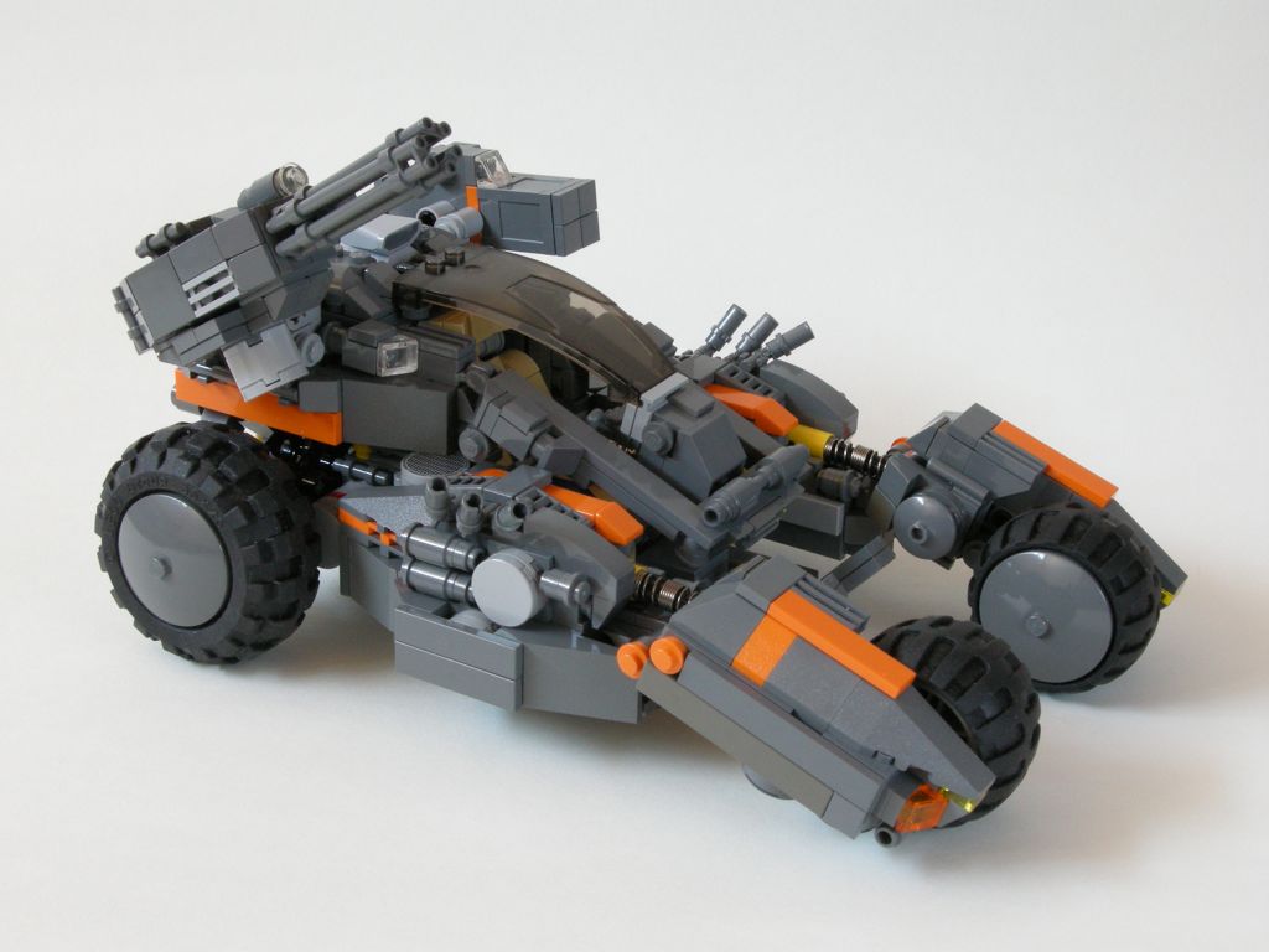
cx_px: 634
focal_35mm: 75
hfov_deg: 26.0
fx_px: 2749
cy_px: 476
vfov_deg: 19.6
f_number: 7.6
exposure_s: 1/2.9
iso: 200
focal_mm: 15.7
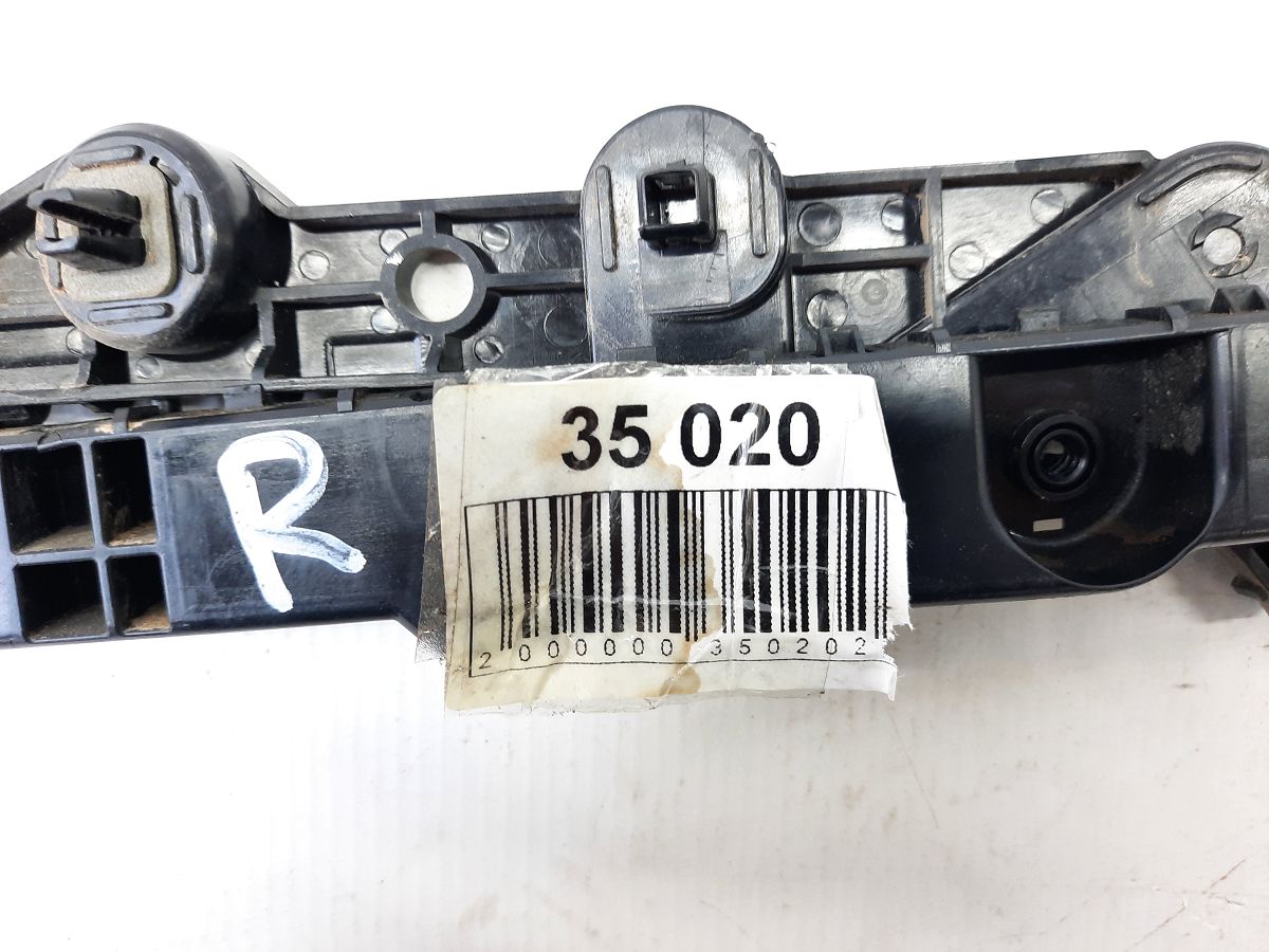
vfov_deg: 54.9
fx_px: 916
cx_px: 634
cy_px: 476
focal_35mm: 25
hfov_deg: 69.4
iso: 200
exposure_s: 1/50
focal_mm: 4.6
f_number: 2
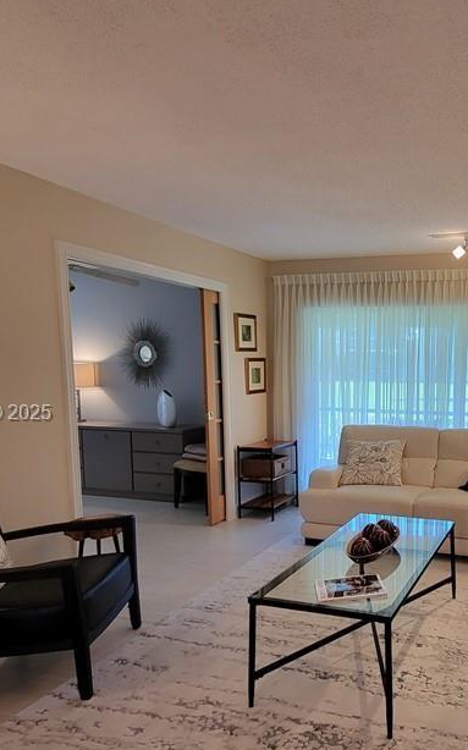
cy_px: 414
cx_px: 419
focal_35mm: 23
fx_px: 470
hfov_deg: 47.7
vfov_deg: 77.0
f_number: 2.2
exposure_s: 1/60
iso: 160
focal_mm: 2.2
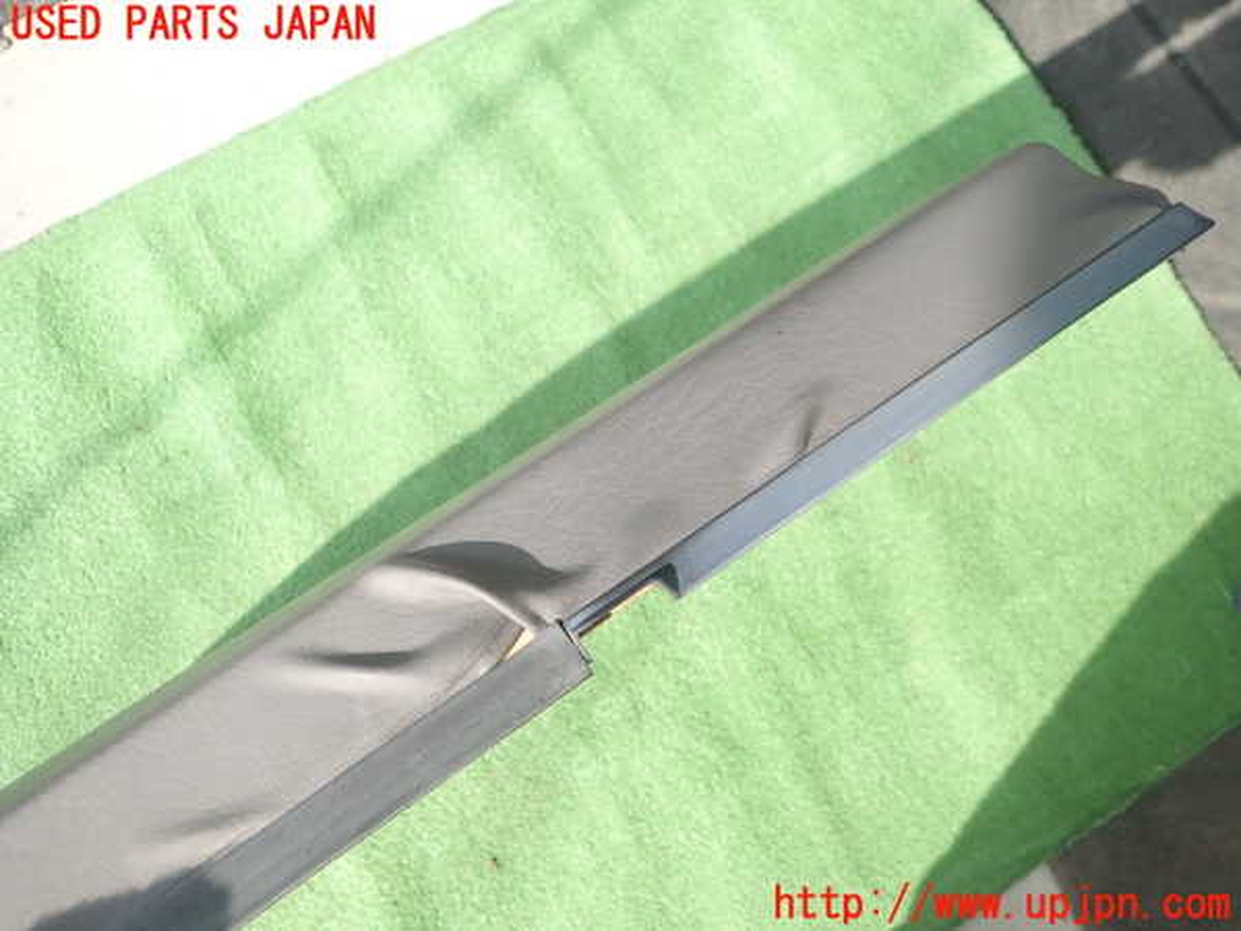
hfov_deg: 69.4
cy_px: 466
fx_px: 896
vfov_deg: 54.9
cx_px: 620
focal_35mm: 25
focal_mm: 4.5
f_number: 2
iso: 100
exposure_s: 1/80
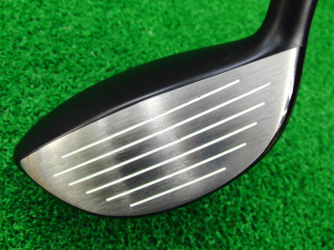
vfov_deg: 38.7
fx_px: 357
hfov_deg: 50.1
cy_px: 125
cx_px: 167
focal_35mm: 37
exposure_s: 1/25
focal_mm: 6.42
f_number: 3.6
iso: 400
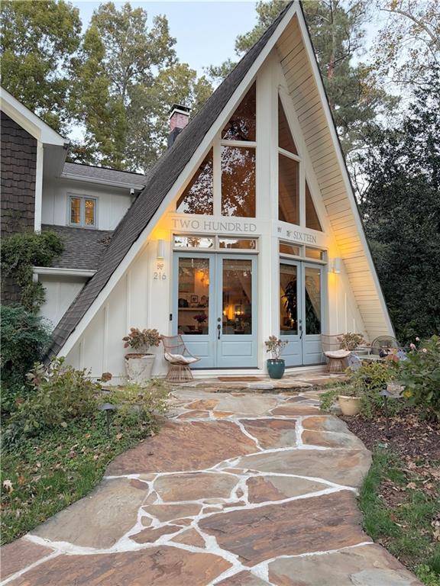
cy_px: 293
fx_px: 407
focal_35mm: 24
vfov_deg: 71.6
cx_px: 220
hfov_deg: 56.8
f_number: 1.78
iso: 250
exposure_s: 1/60
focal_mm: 6.76
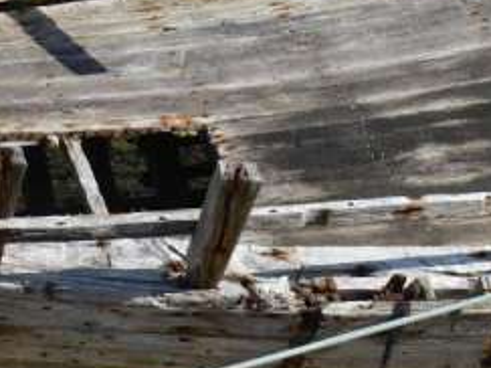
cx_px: 418
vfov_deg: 9.7
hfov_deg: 12.9
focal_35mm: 152
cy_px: -40
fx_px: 2155
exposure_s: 1/125
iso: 125
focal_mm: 48
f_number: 11
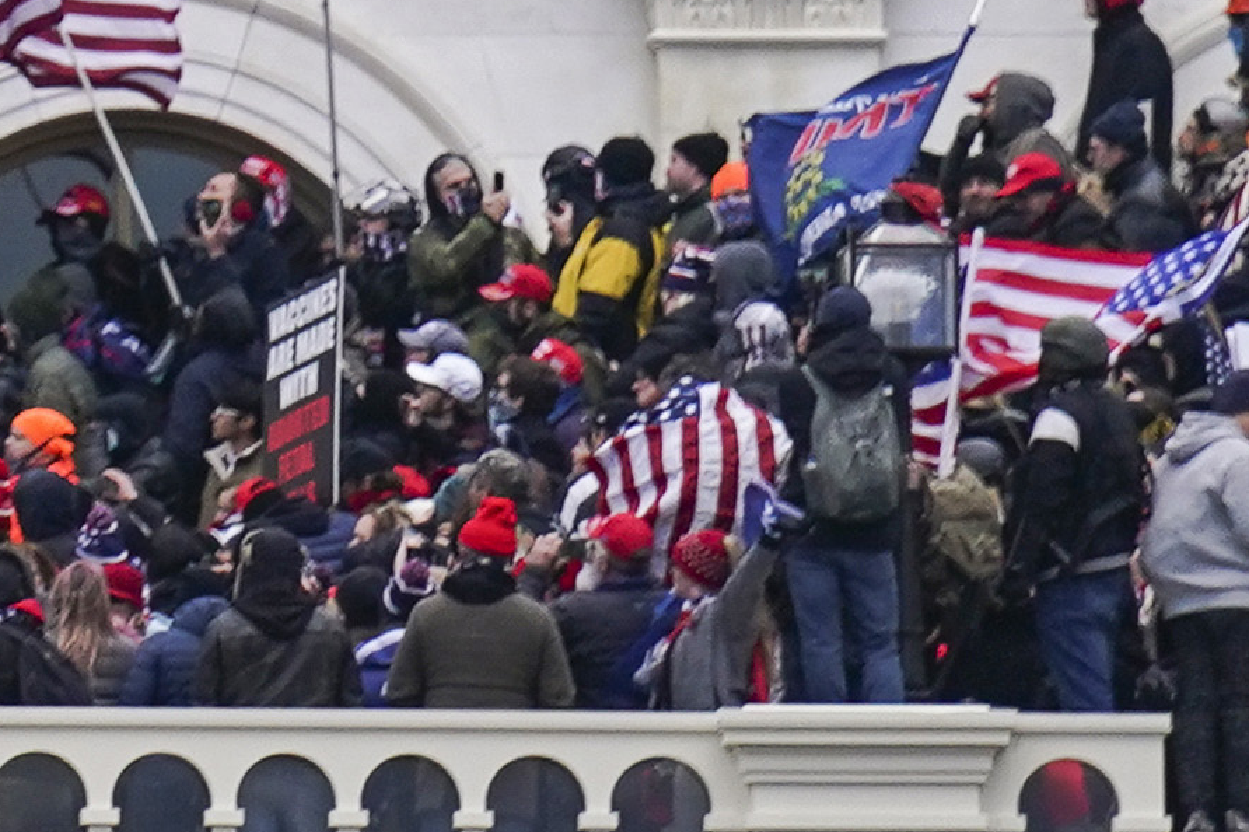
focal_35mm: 1294
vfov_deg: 1.1
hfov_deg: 1.6
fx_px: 44876
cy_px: -202
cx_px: -2381
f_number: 4
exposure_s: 1/400
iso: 400
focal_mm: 198
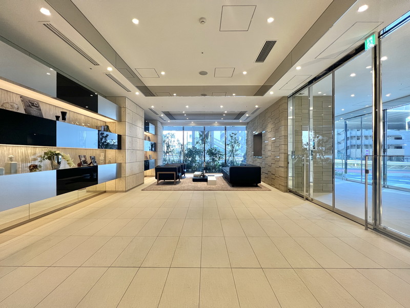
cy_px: 154
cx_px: 205
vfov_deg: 89.9
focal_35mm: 13
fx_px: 154
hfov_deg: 106.2
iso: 160
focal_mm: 1.57
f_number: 1.8
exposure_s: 1/100
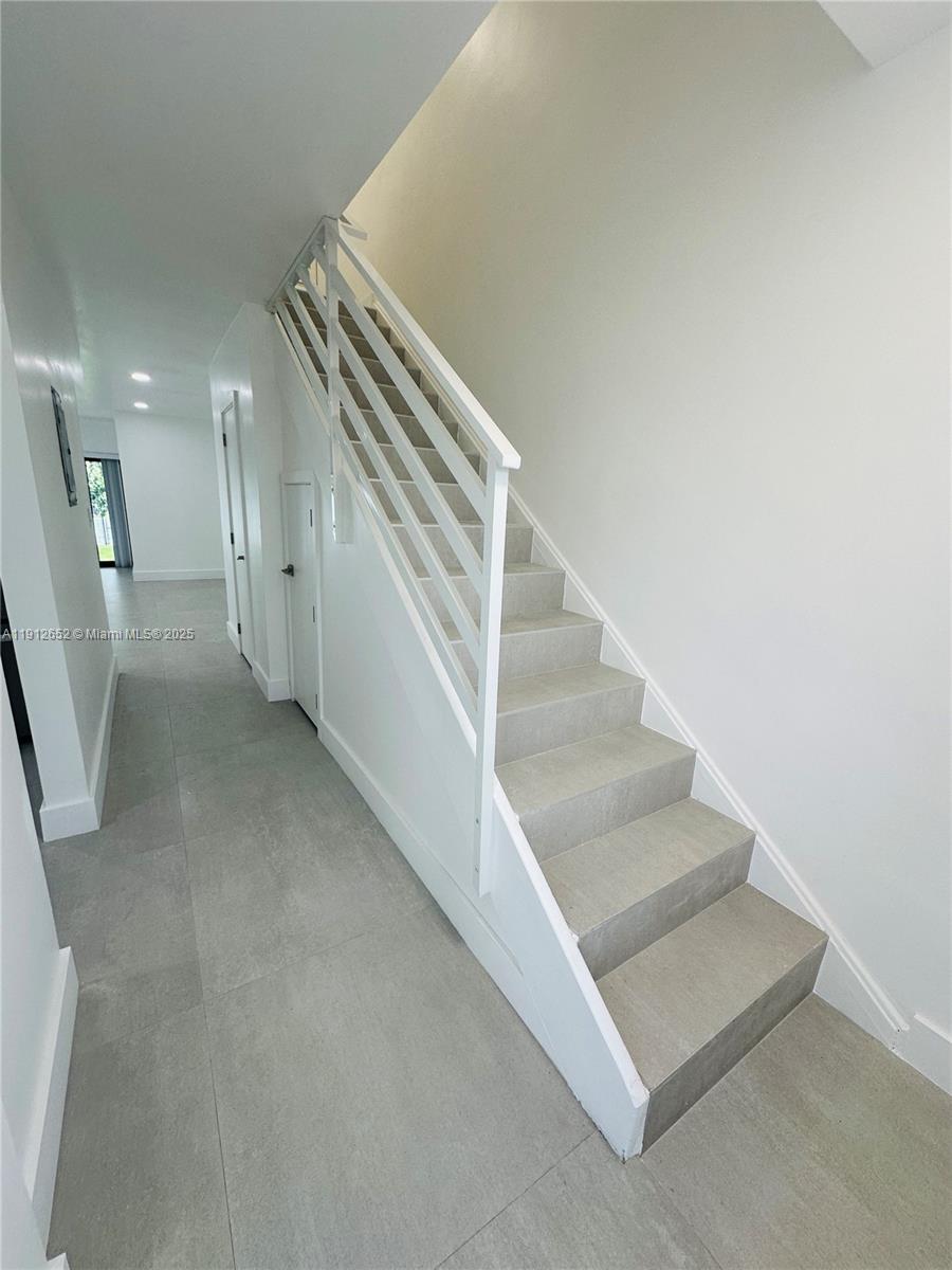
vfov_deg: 102.1
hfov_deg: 85.7
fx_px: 513
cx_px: 476
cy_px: 635
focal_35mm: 14
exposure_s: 1/120
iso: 80
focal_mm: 2.22
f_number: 2.2
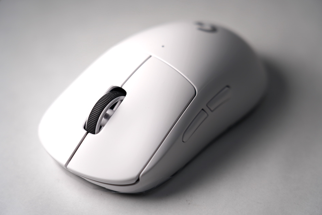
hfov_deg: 19.5
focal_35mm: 105
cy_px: 108
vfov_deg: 13.0
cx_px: 161
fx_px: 939
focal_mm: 105
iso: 100
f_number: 4
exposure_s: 1/200
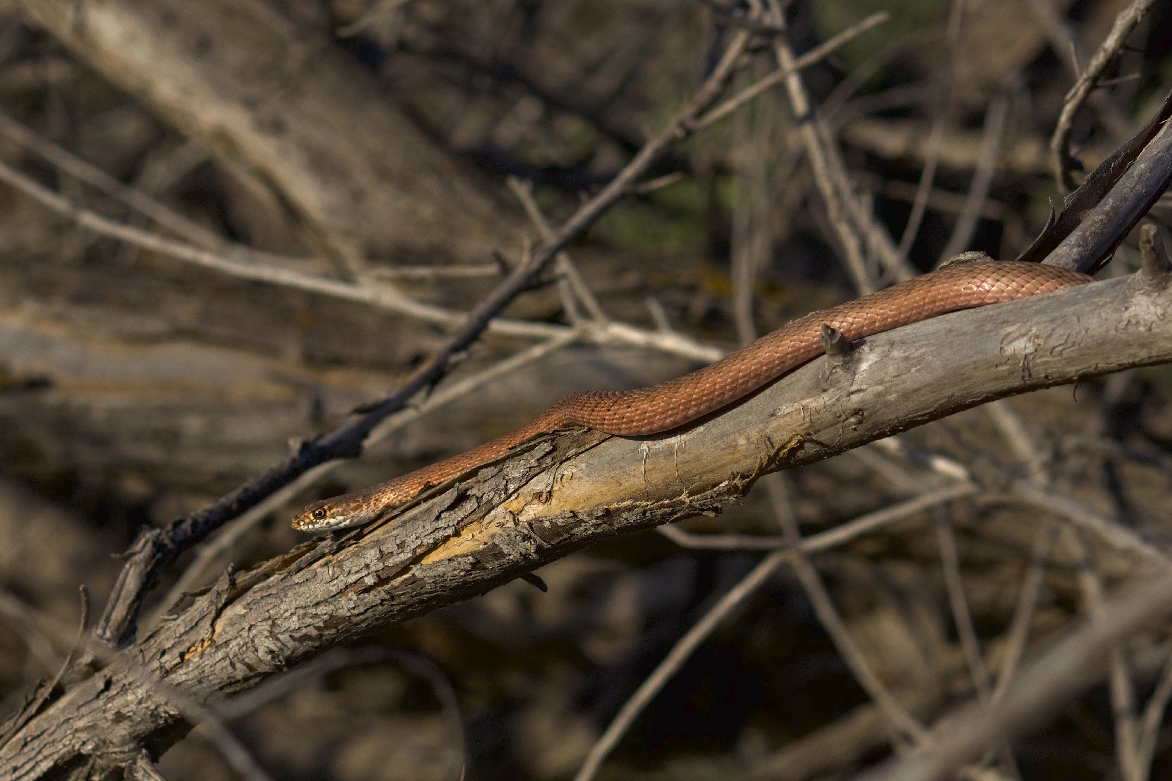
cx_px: 586
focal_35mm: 270
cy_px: 390
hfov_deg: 7.6
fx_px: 8789
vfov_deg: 5.1
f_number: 6.3
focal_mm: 135
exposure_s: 1/4000
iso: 200
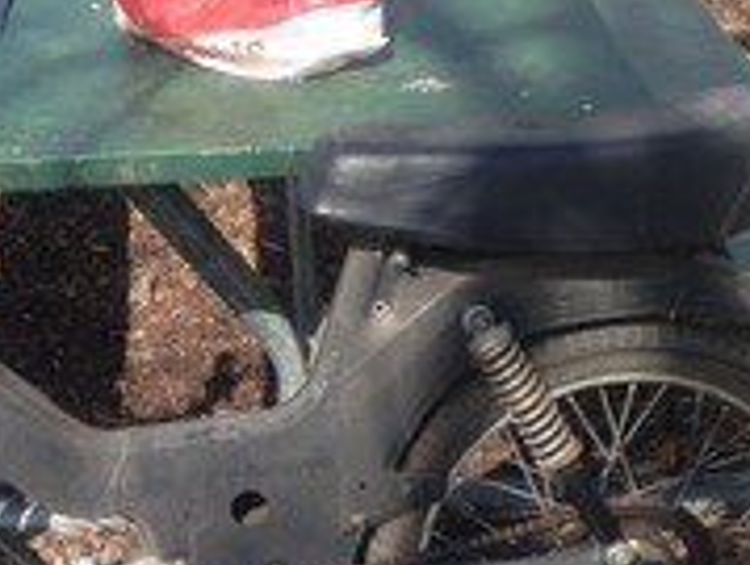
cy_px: 419
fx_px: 1693
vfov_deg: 18.8
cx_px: 197
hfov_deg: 24.7
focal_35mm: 78
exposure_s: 1/717
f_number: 2.4
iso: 50
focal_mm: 4.28
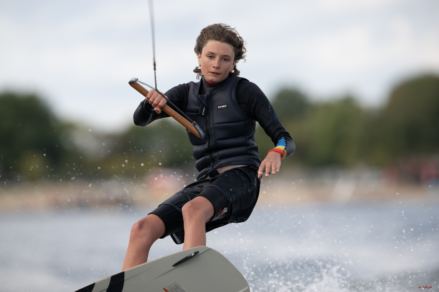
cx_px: 220
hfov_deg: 5.2
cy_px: 146
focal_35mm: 400
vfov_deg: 3.4
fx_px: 4877
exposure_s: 1/2000
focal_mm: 400
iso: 320
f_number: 4.5
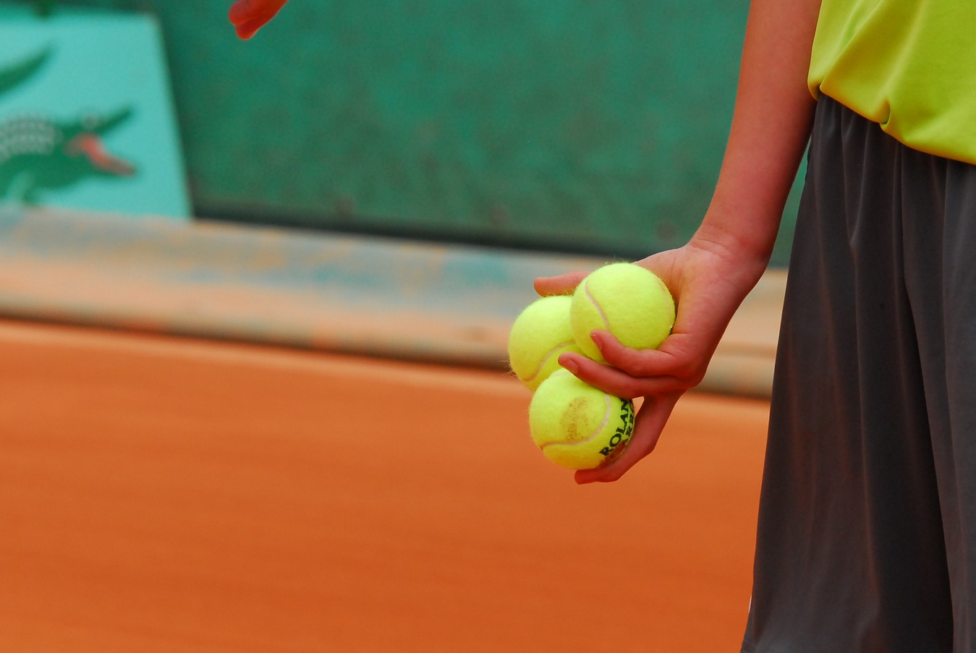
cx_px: 675
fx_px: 10225
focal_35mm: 377
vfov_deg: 3.7
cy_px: 377
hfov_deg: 5.5
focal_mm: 175
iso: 400
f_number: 10
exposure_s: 1/250
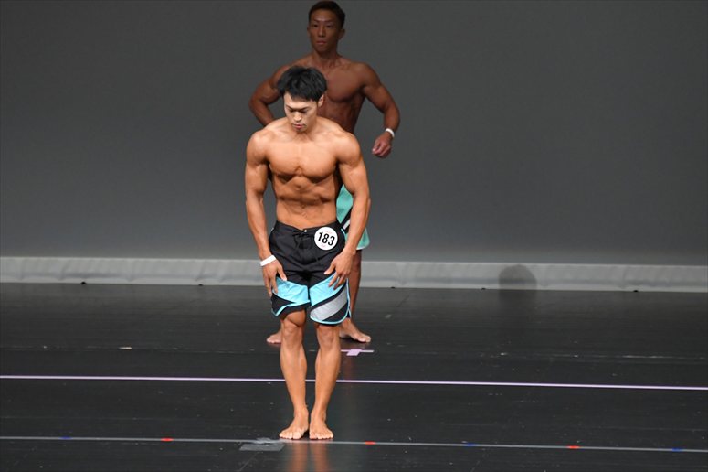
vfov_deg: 4.0
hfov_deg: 6.0
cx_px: 354
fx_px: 6782
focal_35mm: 345
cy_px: 236
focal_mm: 230
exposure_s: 1/400
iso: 4000
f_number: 5.6
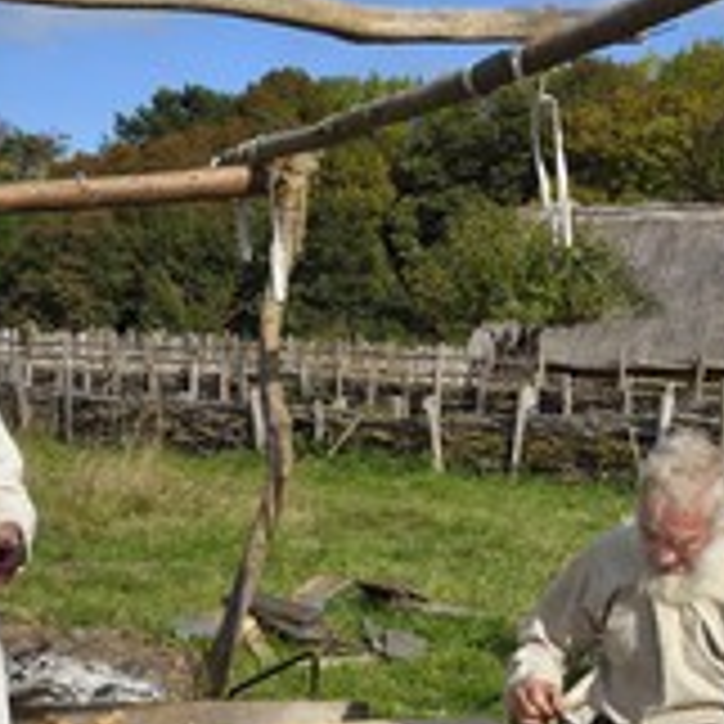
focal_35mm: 80
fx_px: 1893
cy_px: 612
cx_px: 369
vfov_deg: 21.3
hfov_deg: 21.7
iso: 200
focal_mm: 36
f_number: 11
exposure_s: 1/320
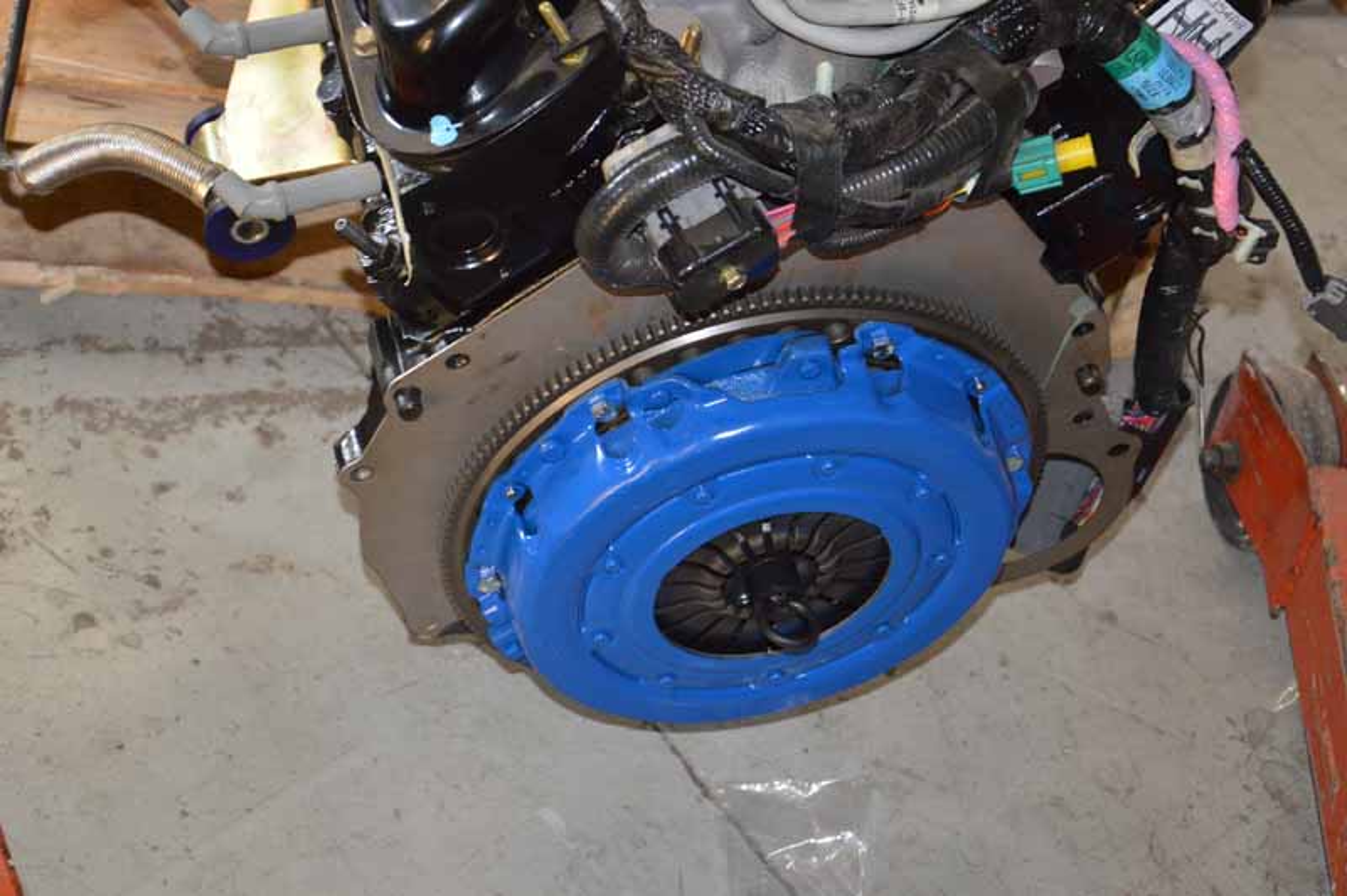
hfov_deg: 26.0
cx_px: 674
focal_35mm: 78
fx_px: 2916
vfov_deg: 17.5
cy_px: 448
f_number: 5
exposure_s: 1/60
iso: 1100
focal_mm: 52
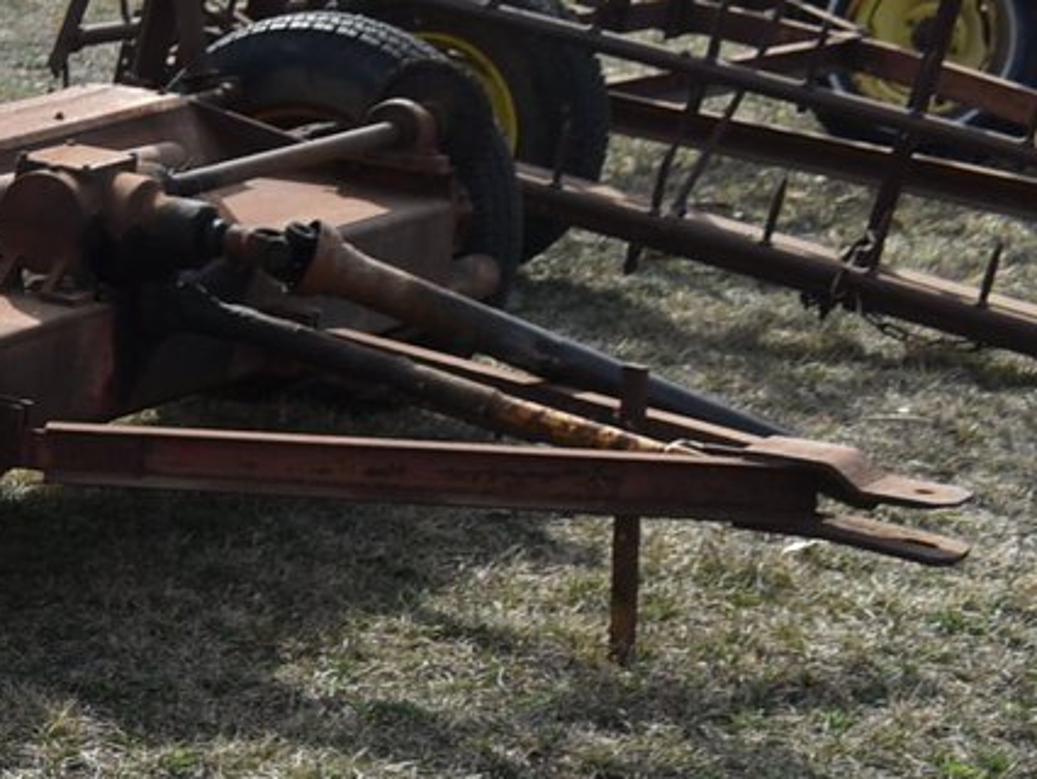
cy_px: 895
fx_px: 4136
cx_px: -1025
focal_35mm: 138
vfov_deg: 10.6
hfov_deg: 12.6
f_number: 8
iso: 100
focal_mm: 24
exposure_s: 1/250
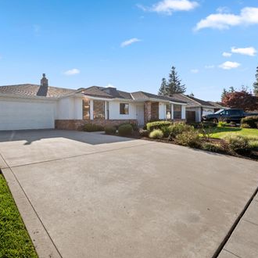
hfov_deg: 79.7
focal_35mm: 18
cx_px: 102
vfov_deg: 80.7
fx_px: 152
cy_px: 129
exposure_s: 1/400
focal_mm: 14
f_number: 9
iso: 250
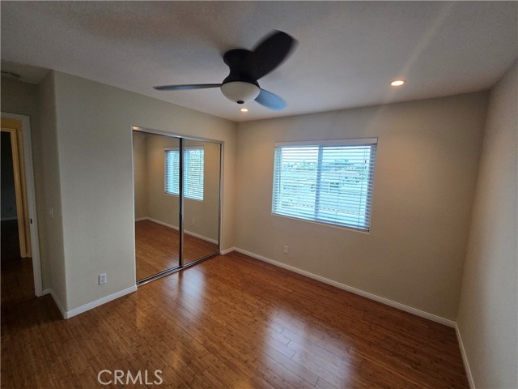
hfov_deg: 106.2
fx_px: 195
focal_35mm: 13
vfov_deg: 89.9
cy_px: 194
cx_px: 259
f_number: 2.2
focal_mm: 2.2
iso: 160
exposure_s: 1/60
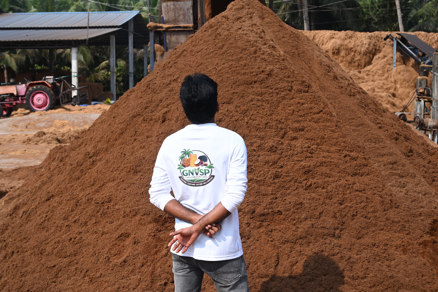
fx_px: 851
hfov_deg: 28.9
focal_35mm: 70
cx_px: 219
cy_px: 146
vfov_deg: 19.4
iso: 500
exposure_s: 1/640
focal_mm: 70
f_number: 10
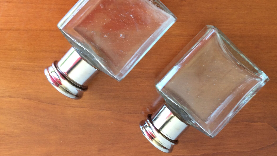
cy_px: 64
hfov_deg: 47.1
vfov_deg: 27.7
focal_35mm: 43
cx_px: 168
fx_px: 316
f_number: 2.4
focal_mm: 3.3
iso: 50
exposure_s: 1/25
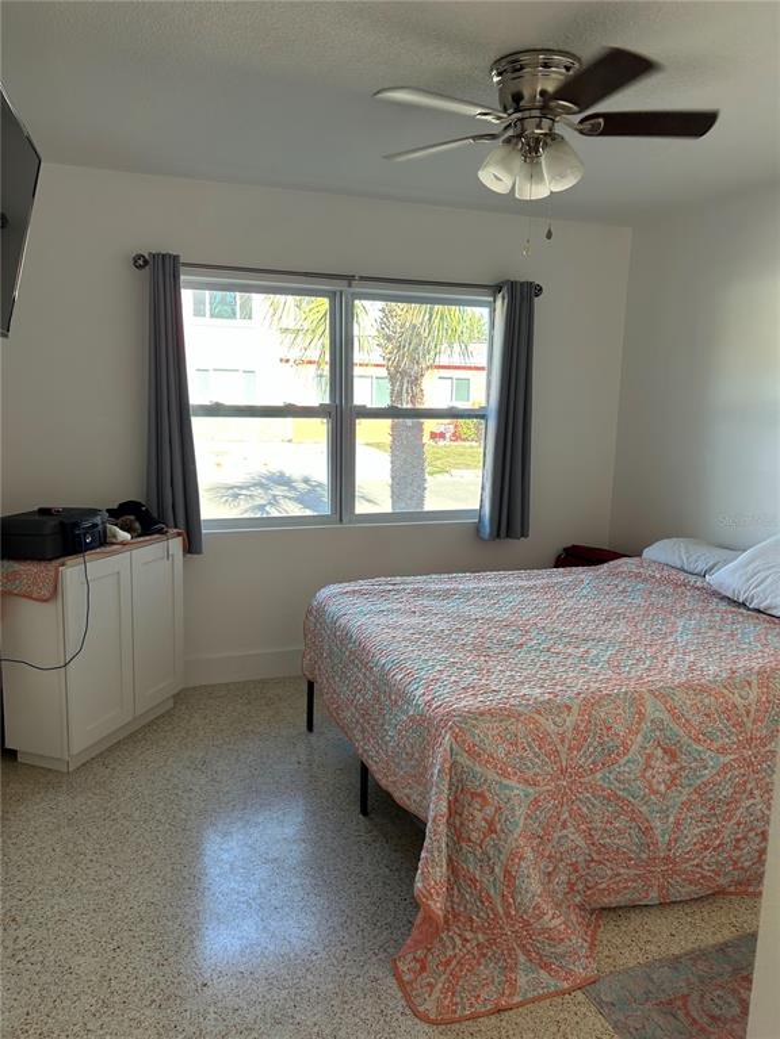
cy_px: 520
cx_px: 390
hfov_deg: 53.1
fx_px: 781
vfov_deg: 67.3
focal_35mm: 26
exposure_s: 1/139
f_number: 1.5
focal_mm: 5.7
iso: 64
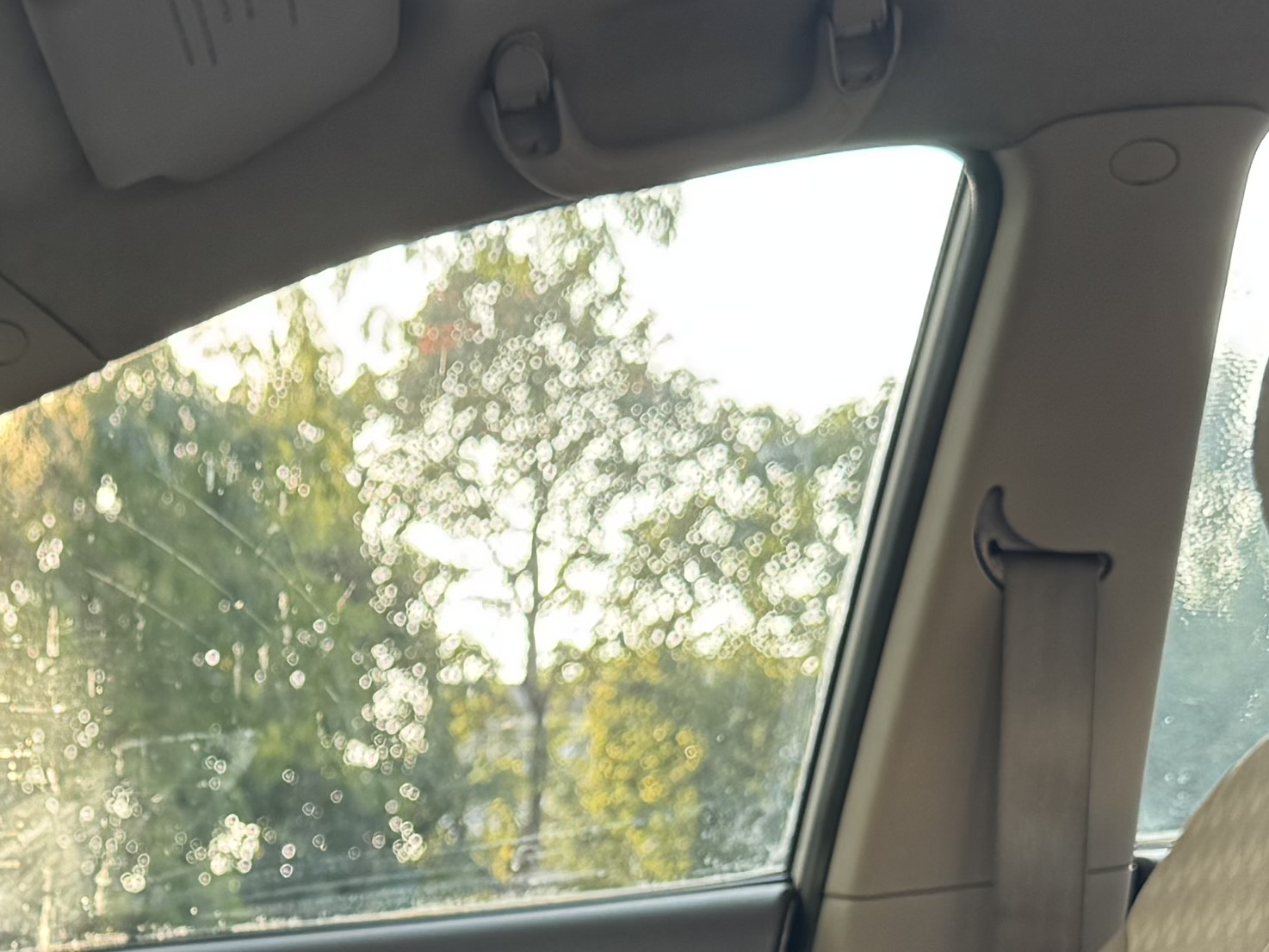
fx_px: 3410
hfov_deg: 20.3
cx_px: -41
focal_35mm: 93
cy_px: 1194
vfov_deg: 15.2
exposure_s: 1/235
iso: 80
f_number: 1.78
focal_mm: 6.76
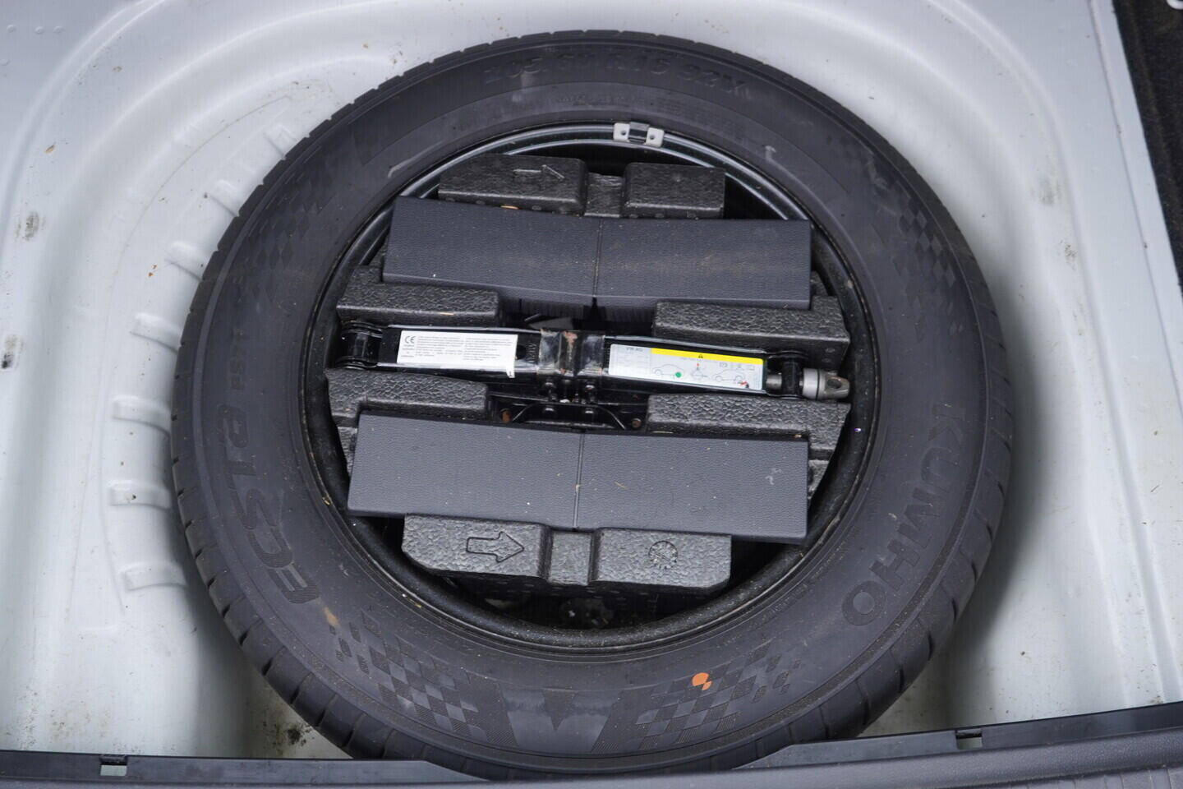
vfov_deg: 36.9
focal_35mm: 36
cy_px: 394
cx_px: 592
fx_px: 1183
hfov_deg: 53.1
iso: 200
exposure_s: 1/40
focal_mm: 24
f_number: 2.8
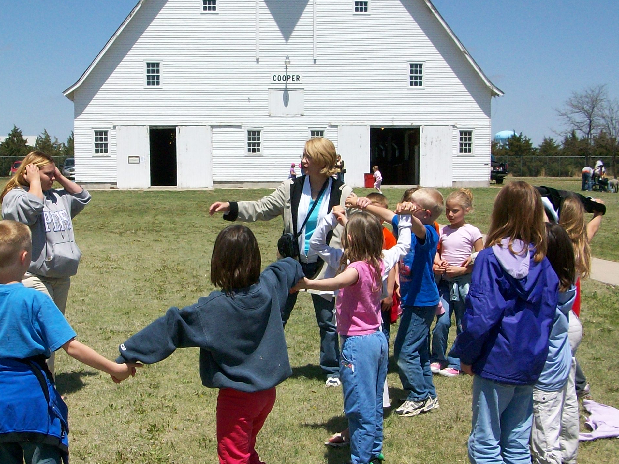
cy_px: 222
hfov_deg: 34.9
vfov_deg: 26.6
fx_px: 983
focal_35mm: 55
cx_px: 264
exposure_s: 1/579
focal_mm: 5.7
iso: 80
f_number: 5.5
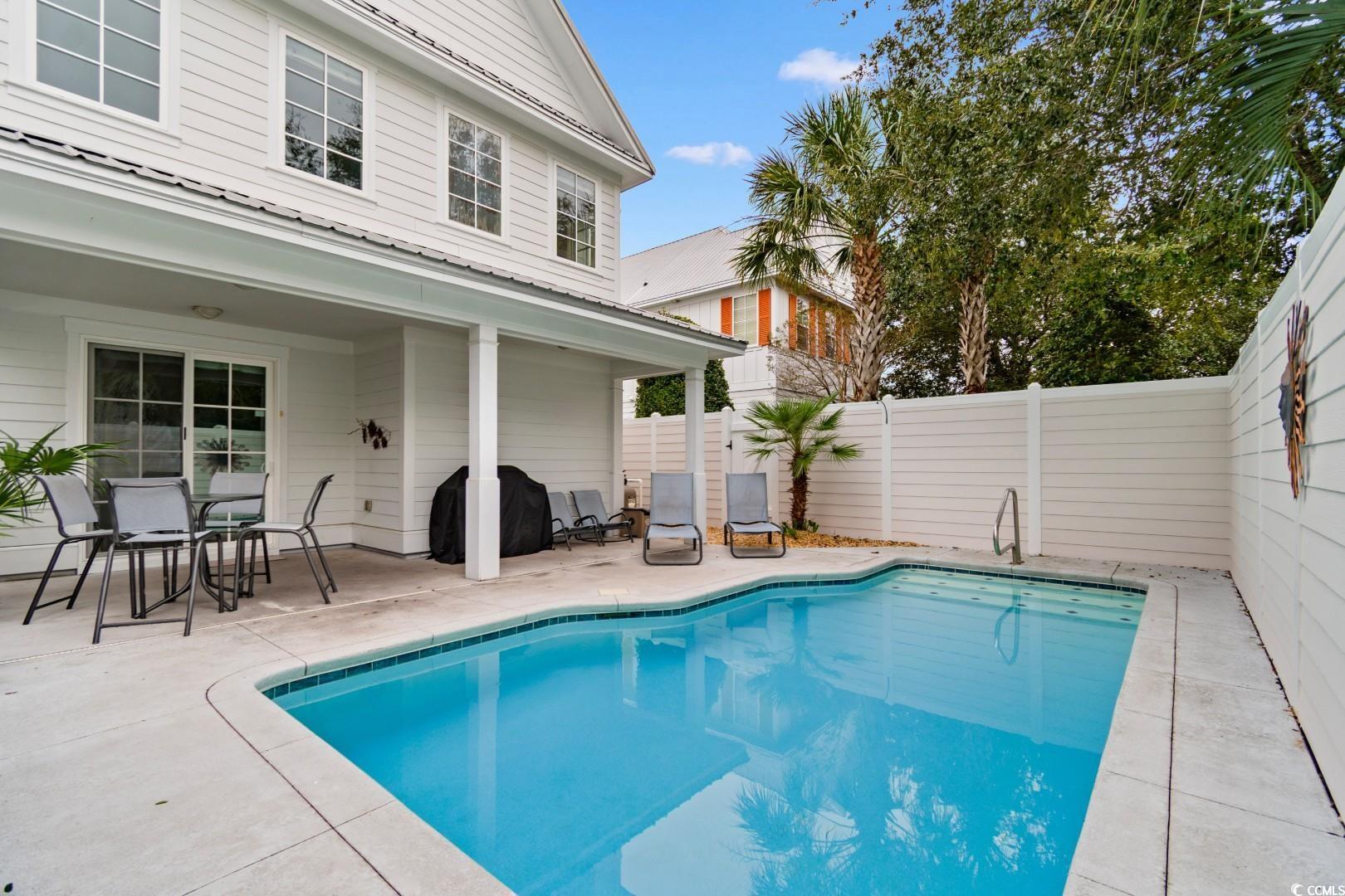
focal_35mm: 15
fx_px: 560
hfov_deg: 100.4
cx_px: 672
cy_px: 448
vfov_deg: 77.3
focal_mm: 10
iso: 100
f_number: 4.5
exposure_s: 1/40
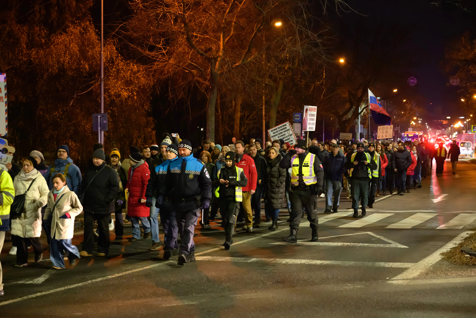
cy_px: 159
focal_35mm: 70
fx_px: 925
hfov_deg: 28.8
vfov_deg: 19.5
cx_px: 238
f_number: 3.5
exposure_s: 1/80
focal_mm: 70
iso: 6400
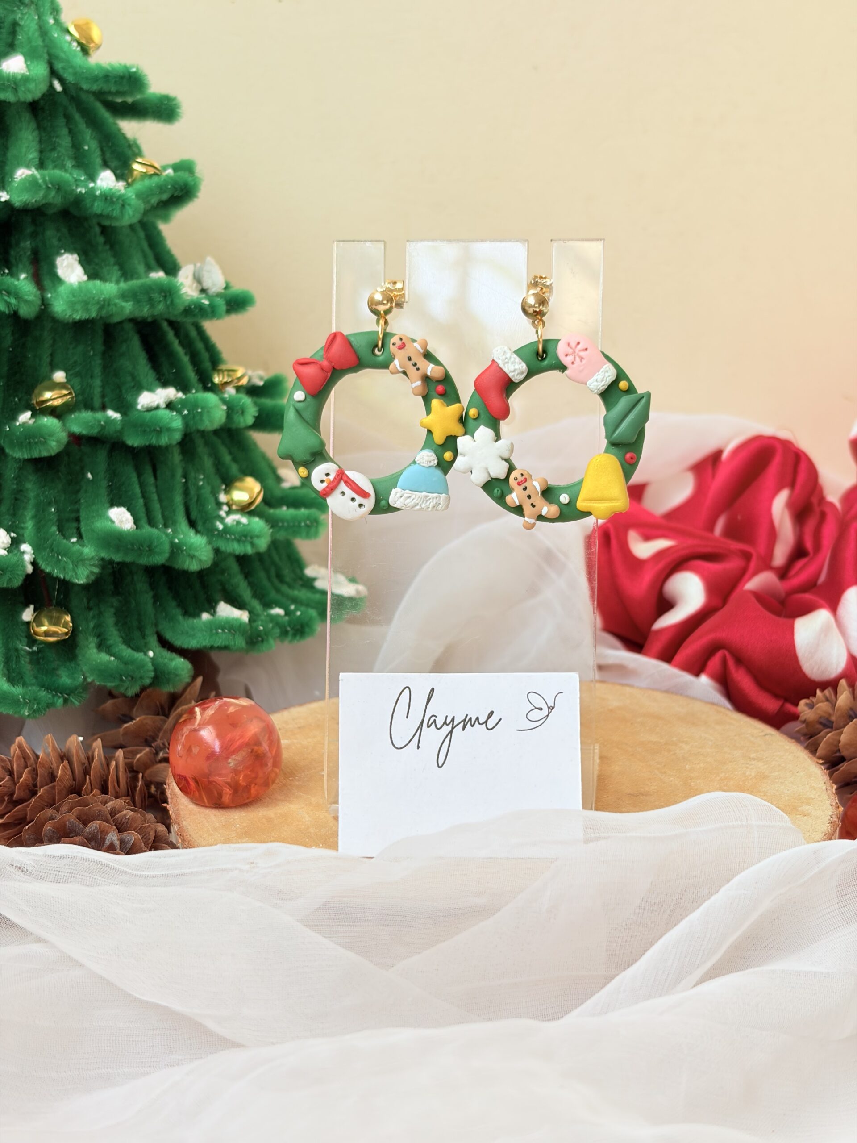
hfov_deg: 28.0
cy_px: 572
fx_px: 1717
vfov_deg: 36.8
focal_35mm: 52
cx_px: 428
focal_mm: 5.96
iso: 25
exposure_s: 1/121
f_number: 1.6
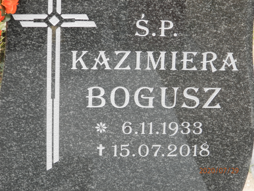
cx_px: 127
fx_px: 969
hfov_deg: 14.9
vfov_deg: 11.2
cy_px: 96
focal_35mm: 132
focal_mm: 23.6
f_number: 4.7
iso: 125
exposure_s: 1/160
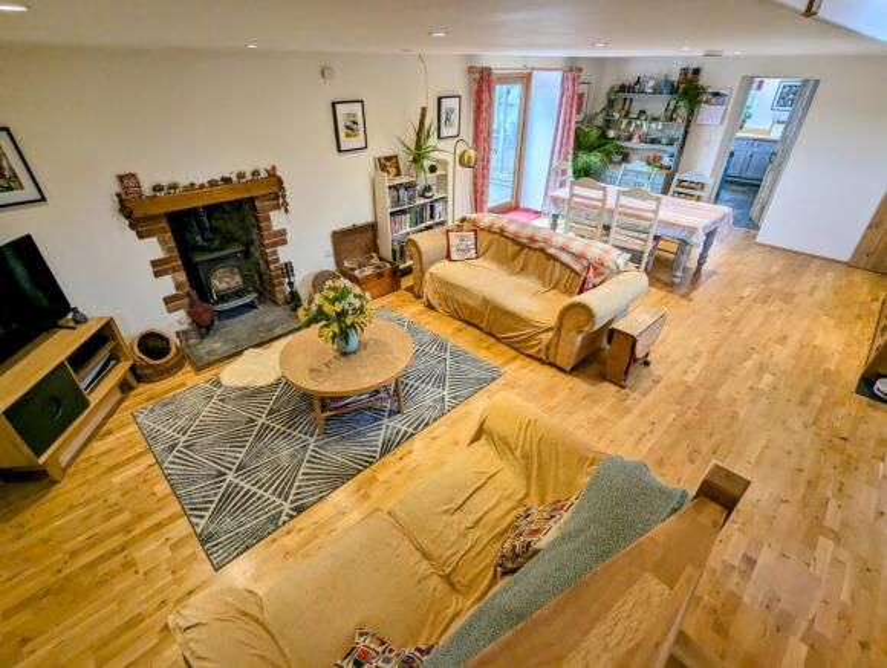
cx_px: 444
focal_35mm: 16
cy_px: 334
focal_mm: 2.35
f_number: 2.2
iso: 97
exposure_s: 1/50
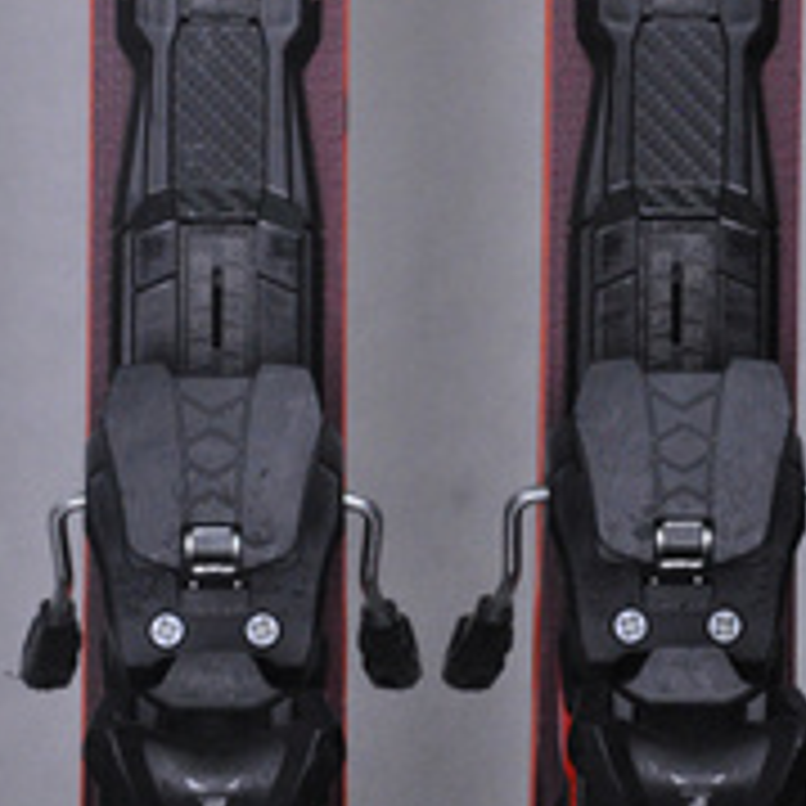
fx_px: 5901
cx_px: 439
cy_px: 189
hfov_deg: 7.8
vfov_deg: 7.8
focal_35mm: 224
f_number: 9.5
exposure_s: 1/125
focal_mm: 70
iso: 3200
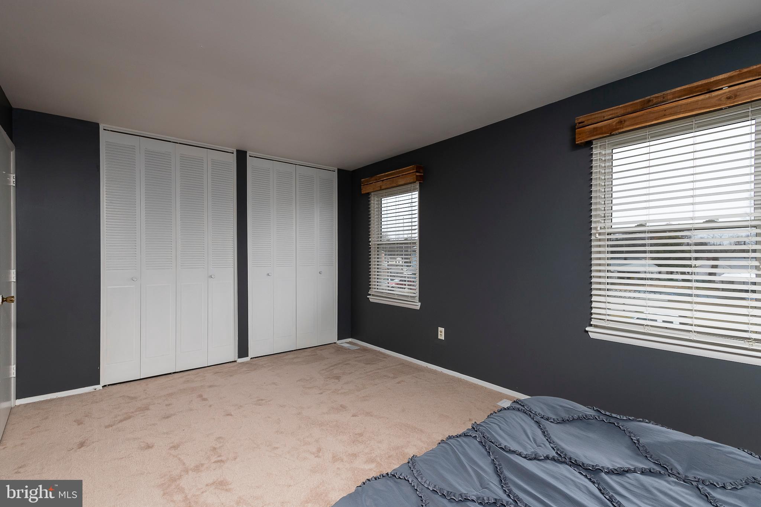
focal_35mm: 17
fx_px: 359
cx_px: 380
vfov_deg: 70.4
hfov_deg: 93.3
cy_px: 254
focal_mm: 17
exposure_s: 1/60
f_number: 9
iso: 500
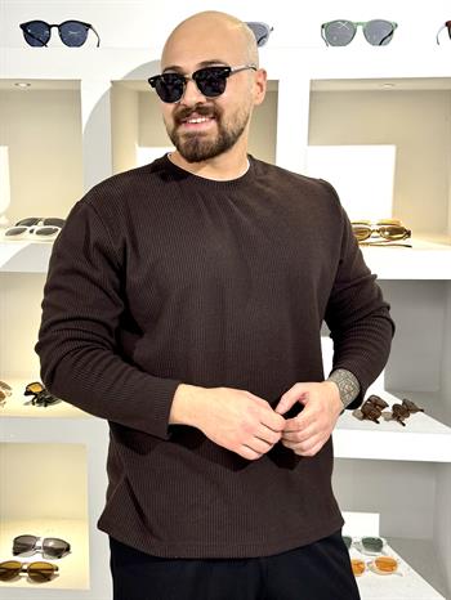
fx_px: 833
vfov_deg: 39.6
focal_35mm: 48
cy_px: 300
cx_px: 226
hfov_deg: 30.3
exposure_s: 1/100
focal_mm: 6.76
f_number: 1.78
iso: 125
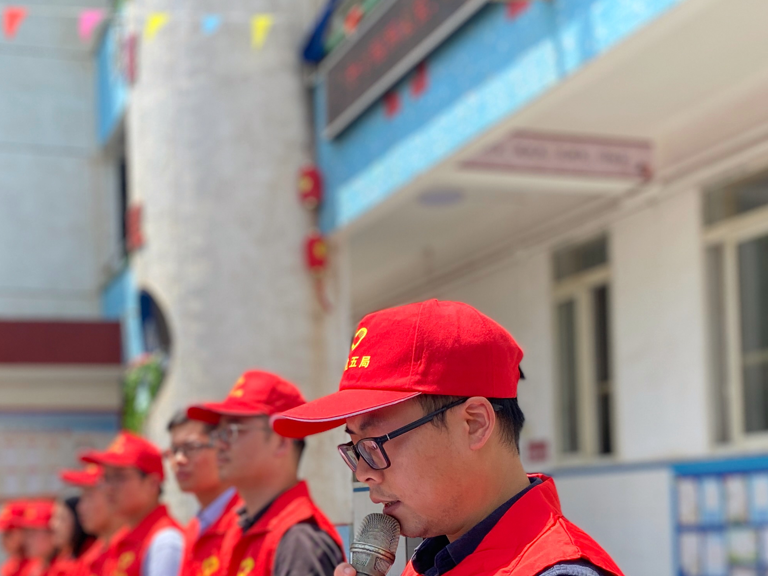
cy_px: 510
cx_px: 203
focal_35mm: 53
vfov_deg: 26.7
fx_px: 1176
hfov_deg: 35.5
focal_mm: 4.25
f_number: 1.8
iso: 32
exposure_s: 1/1300
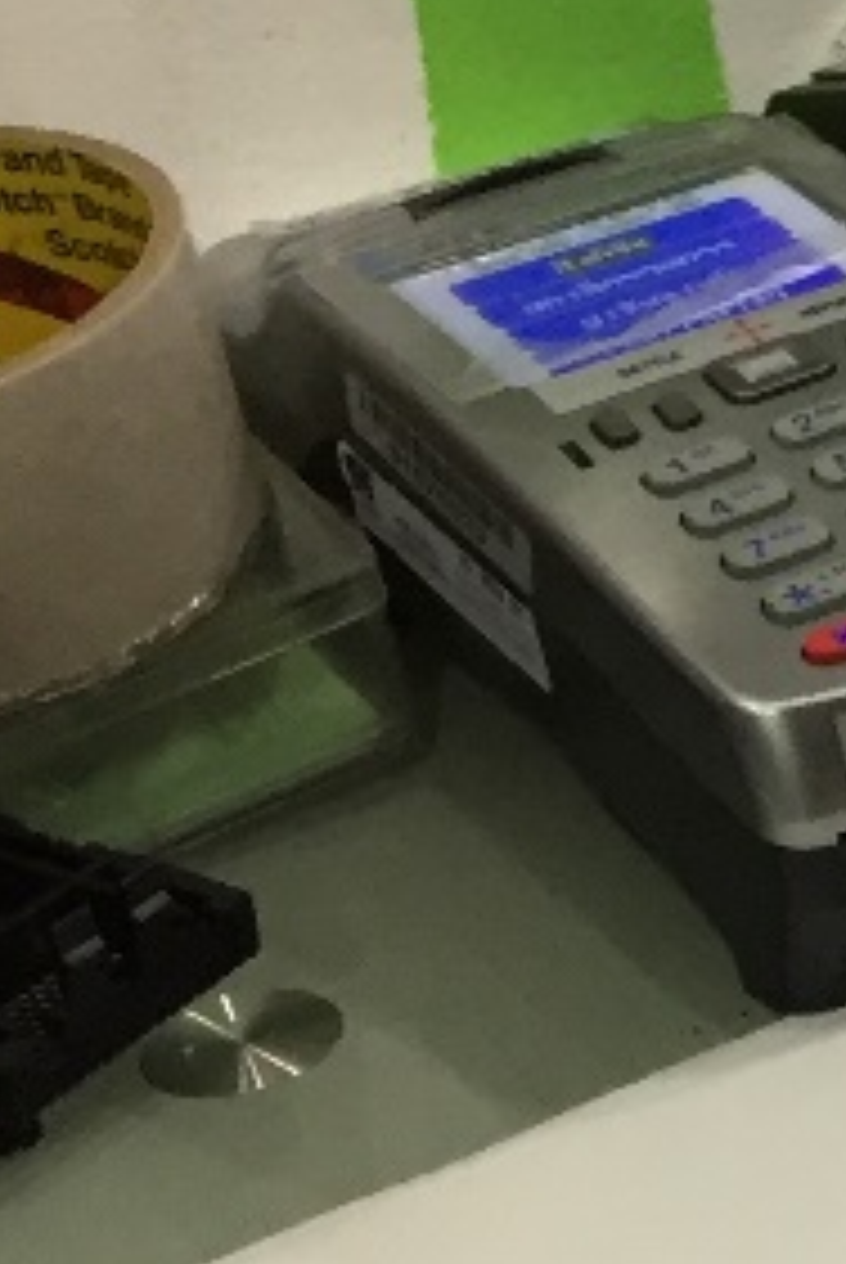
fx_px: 4923
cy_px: 92
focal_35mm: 140
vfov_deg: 14.5
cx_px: 2880
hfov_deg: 7.9
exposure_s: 1/33
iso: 64
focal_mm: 4.15
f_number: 2.2
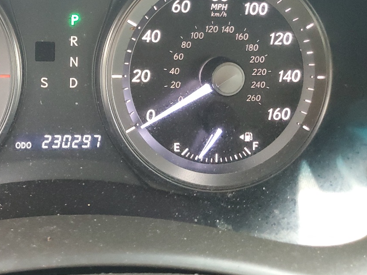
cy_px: 25
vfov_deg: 28.5
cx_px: 44
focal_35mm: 49
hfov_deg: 36.7
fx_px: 520
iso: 346
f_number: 1.5
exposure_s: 1/50
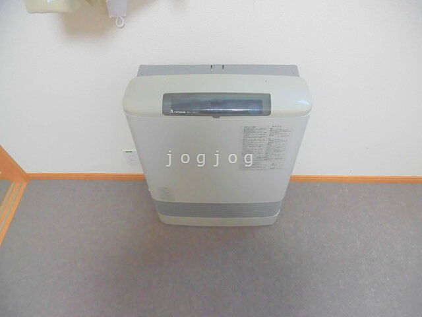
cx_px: 211
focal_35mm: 24
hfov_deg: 71.6
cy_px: 158
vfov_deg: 56.8
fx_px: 293
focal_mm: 4.3
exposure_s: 1/25
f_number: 3.1
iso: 500
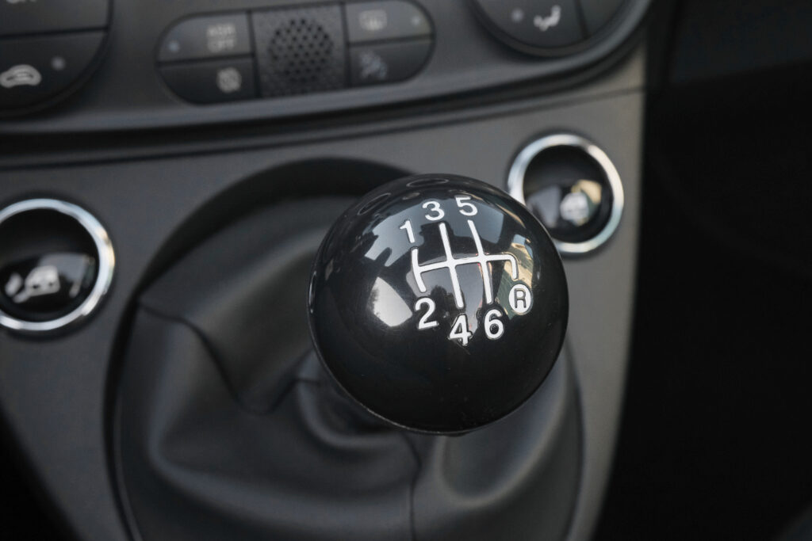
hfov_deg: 41.1
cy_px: 270
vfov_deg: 28.1
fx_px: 1083
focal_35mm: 48
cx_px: 406
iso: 2000
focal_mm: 32.3
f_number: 9
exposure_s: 1/100
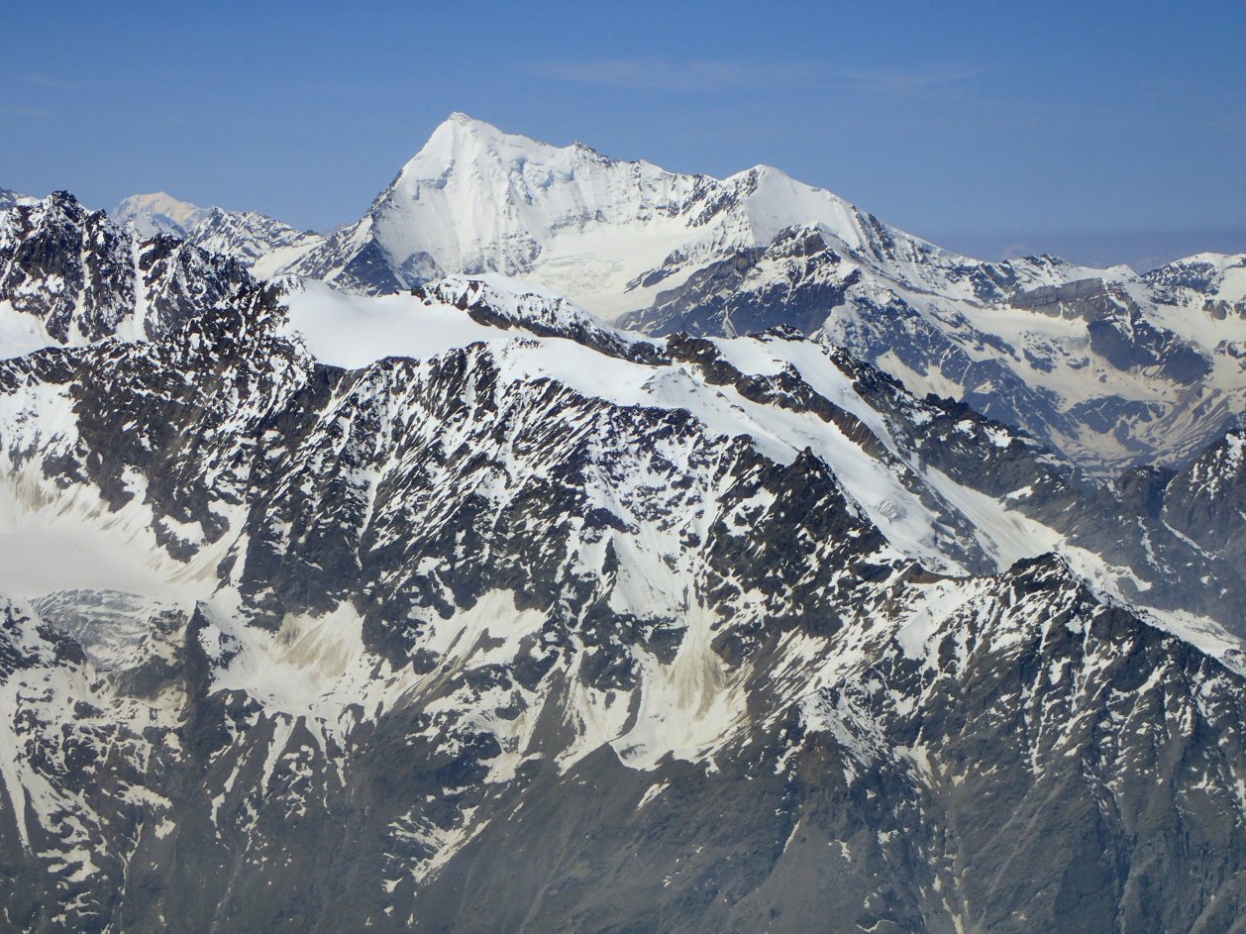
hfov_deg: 18.6
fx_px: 3815
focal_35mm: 106
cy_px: 440
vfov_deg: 14.0
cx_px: 620
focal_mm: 18
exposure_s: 1/640
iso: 100
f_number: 6.3
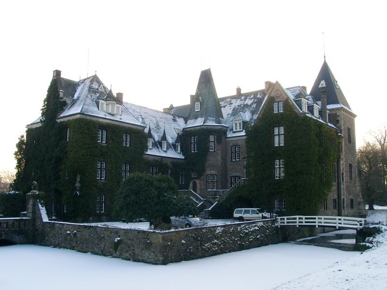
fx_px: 380
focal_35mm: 34
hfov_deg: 54.0
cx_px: 194
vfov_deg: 41.8
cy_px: 145
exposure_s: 1/155
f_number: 4
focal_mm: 7.13
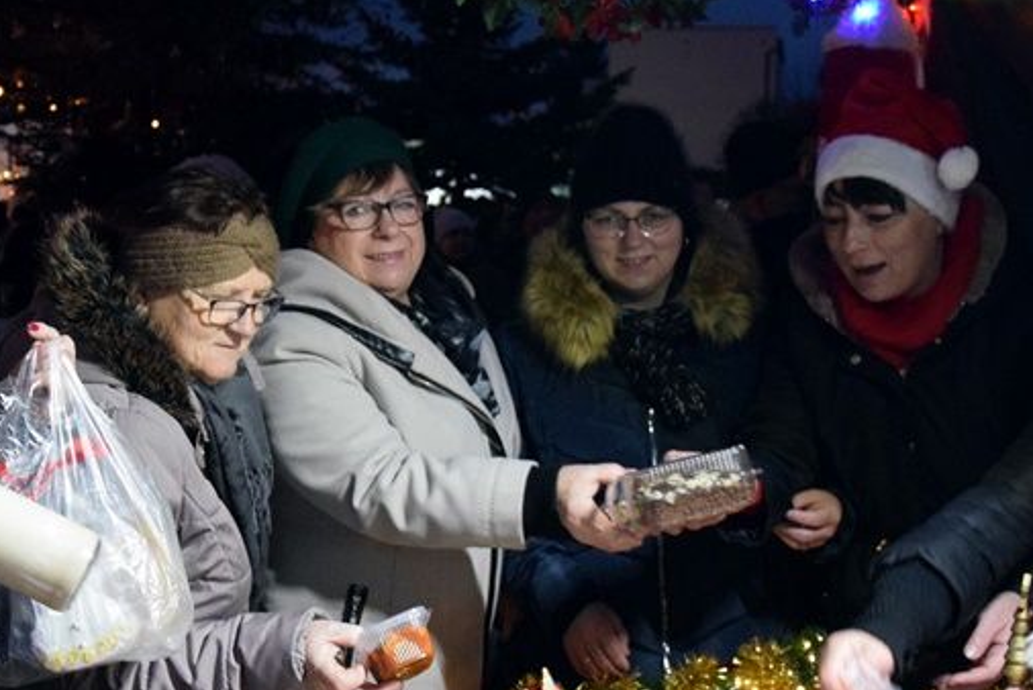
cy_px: 441
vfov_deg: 28.0
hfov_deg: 40.8
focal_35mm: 48
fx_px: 1378
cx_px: 384
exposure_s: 1/80
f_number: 3.5
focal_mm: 18
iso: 3600
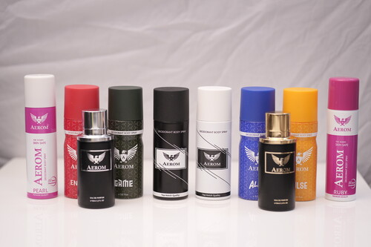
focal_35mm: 85
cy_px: 124
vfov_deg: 16.1
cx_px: 186
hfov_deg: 23.9
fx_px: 876
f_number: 2.8
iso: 320
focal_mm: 85
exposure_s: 1/80
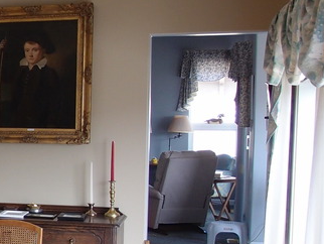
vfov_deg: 16.6
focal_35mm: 89
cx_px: -166
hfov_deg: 19.2
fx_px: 834
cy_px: 168
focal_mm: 6
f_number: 2.2
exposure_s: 1/80
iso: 100
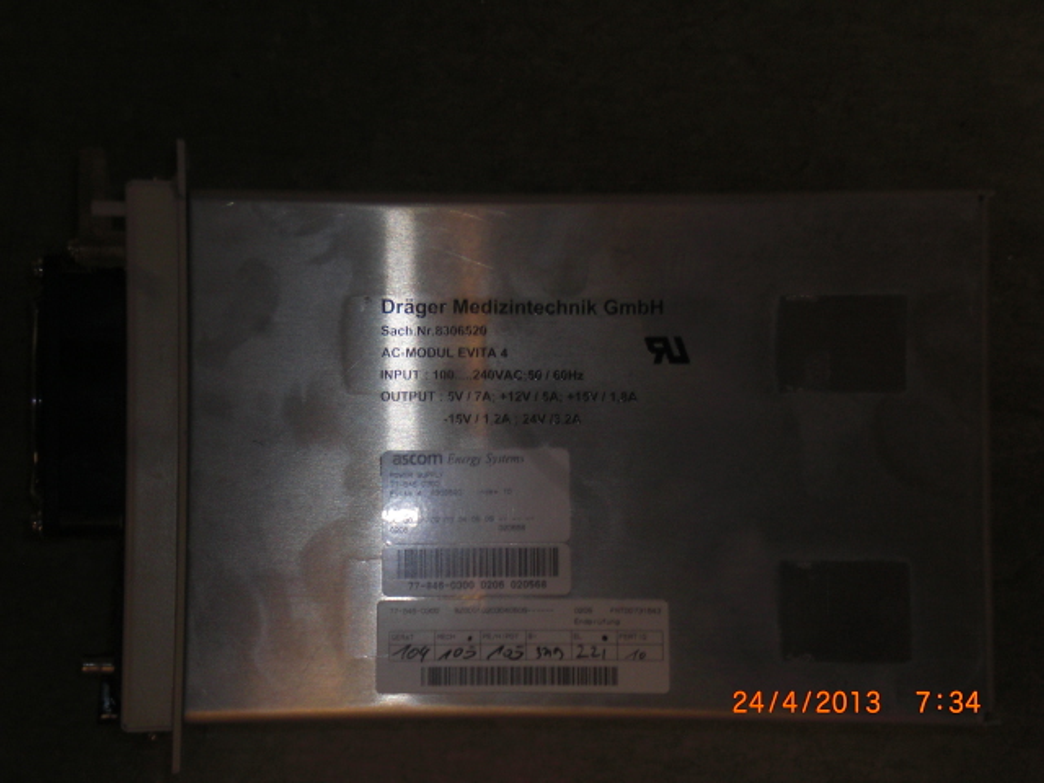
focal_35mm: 114
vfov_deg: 13.0
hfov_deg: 17.3
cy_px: 392
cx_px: 522
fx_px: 3438
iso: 64
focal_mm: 18.9
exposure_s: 1/30
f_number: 5.9
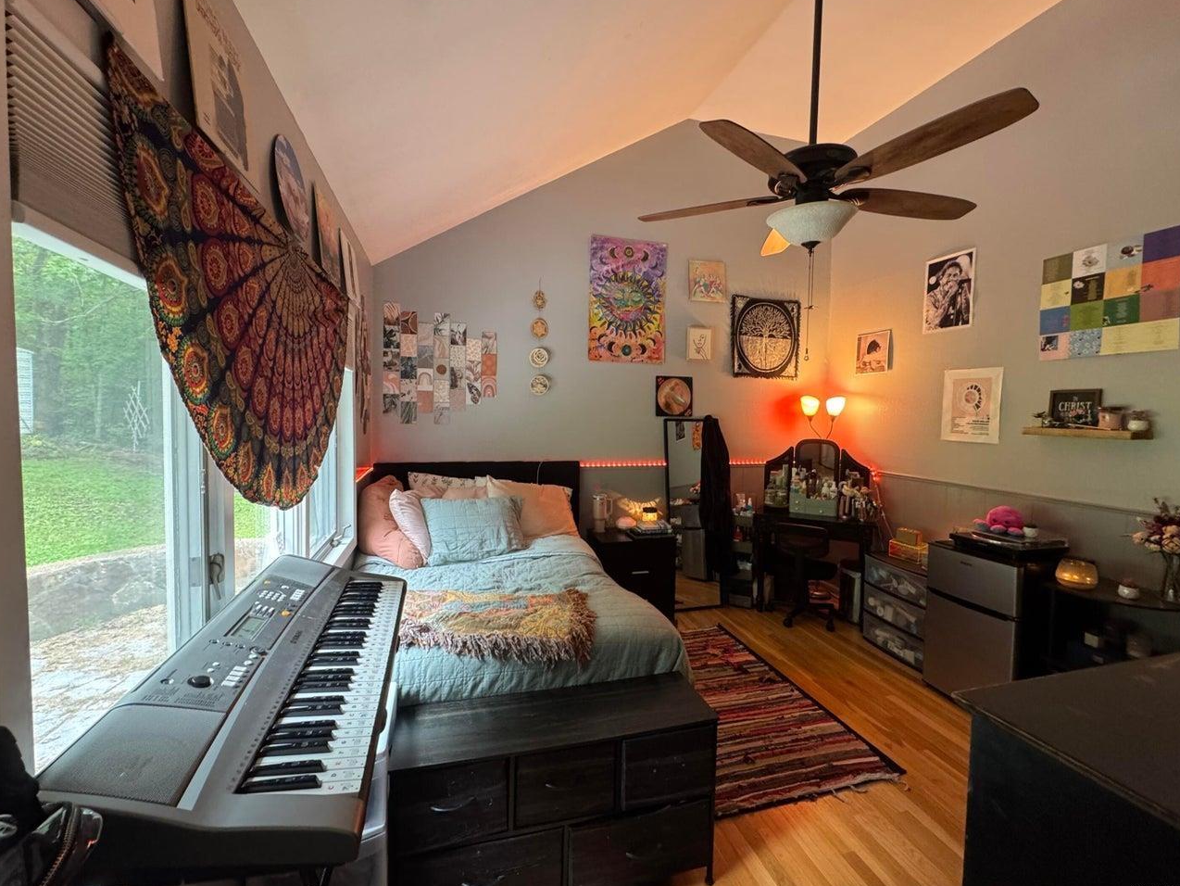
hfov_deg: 98.2
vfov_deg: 81.7
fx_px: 511
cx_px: 591
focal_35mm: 15
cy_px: 431
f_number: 2.2
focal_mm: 2.22
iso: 320
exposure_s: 1/60
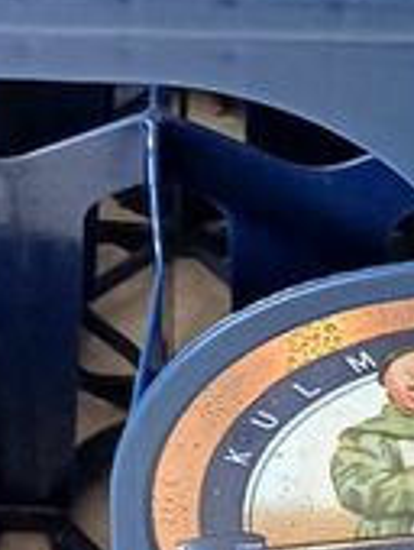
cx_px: 136
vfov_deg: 13.2
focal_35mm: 147
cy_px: -36
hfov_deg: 10.1
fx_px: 2338
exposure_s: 1/25
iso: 400
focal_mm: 4.65
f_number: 1.8
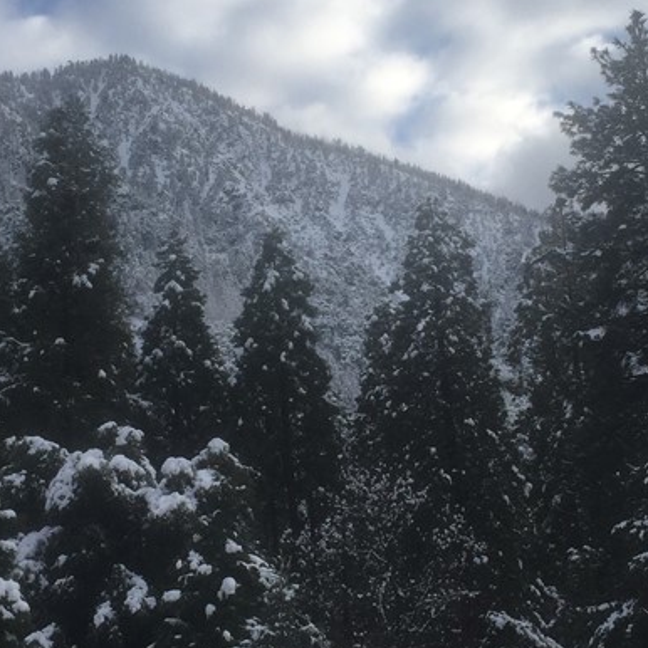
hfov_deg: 25.3
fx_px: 1440
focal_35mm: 68
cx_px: 384
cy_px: 321
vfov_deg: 25.4
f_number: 2.2
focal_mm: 4.15
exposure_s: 1/1276
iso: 32
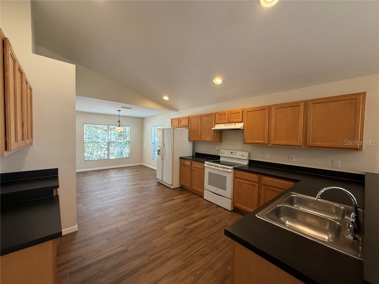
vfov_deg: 85.7
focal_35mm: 14
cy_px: 142
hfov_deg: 102.1
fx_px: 153
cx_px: 190
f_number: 2.2
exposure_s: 1/120
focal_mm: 2.22
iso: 320
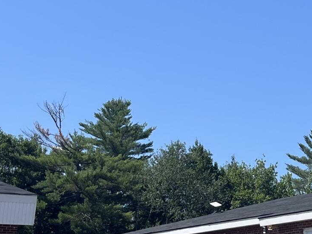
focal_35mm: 107
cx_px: 391
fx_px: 965
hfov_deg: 17.4
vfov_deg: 13.8
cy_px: 152
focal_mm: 5.1
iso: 50
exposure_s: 1/2967
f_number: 1.6
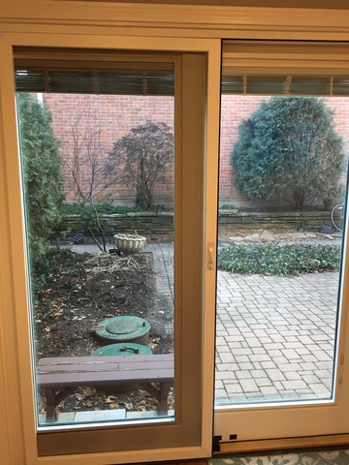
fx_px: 390
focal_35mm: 29
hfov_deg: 48.2
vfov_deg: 61.7
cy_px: 232
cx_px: 174
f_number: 2.2
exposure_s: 1/30
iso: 50
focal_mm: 4.15
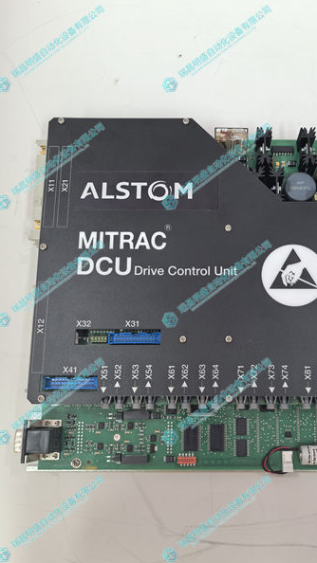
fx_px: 493
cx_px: 218
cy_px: 304
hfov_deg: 35.2
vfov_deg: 59.4
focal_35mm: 33
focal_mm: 5.75
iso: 160
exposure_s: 1/50
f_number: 2.8
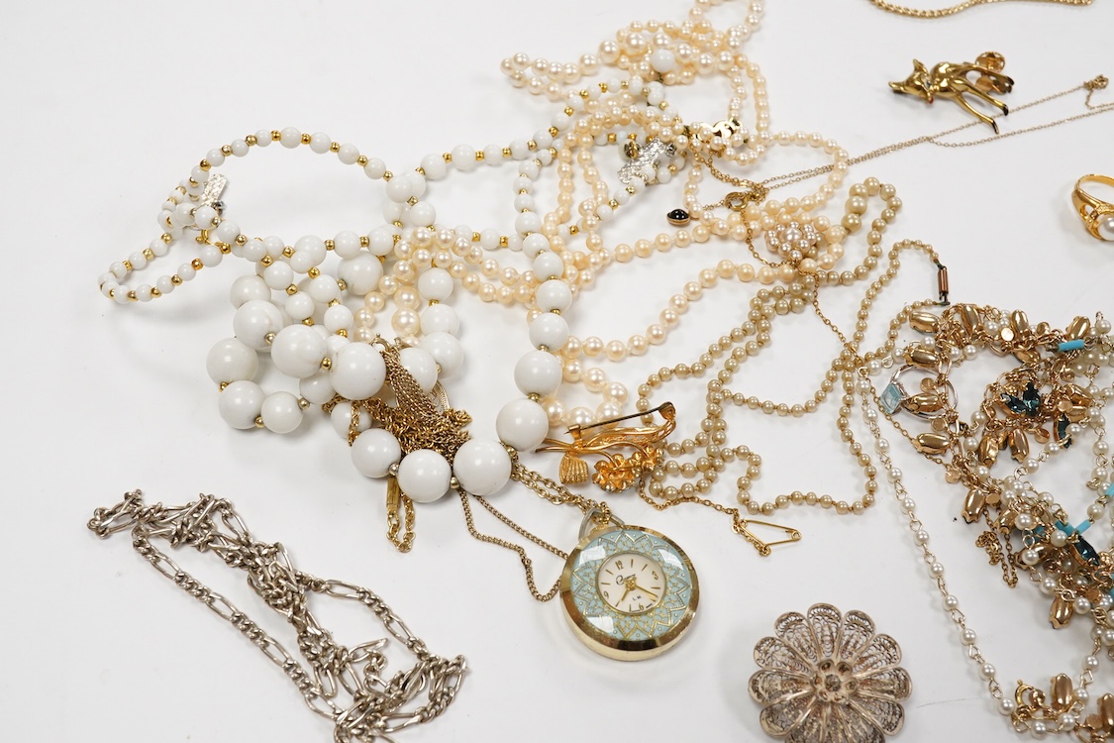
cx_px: 557
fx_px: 1392
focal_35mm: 45
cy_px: 372
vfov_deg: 29.9
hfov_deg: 43.6
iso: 2500
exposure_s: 1/160
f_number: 13
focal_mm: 30
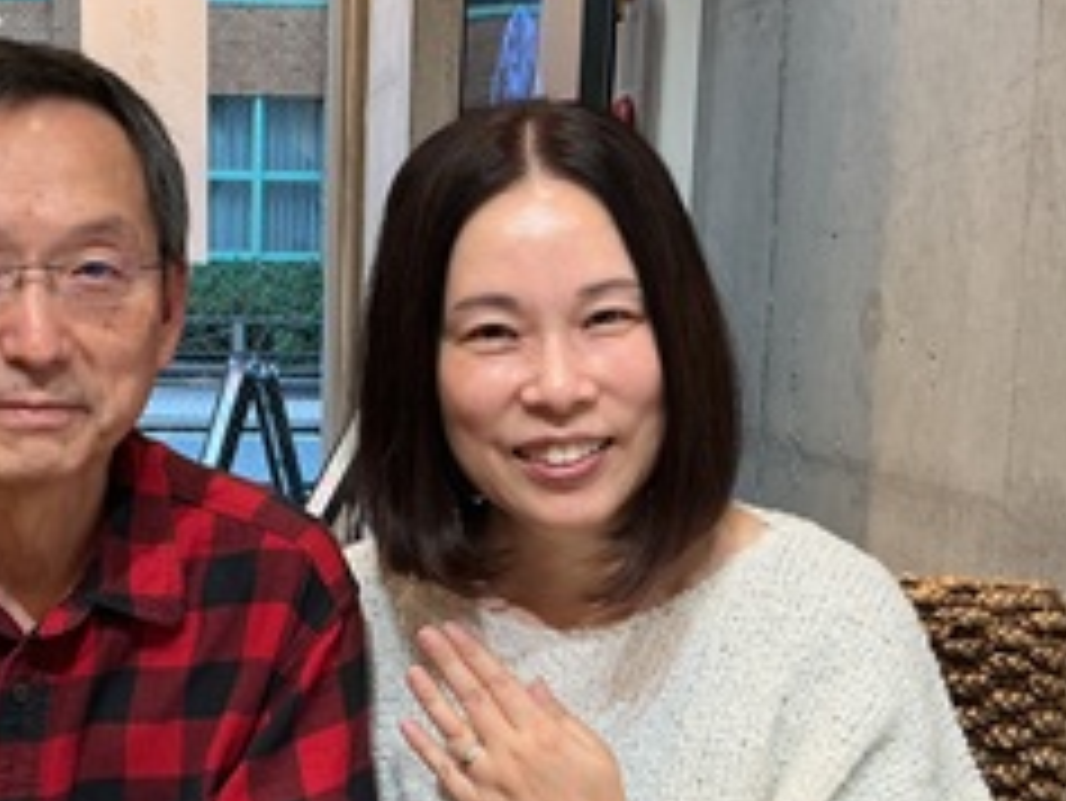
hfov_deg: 34.2
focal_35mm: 55
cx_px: 270
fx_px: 1695
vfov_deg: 26.5
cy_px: 479
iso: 50
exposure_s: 1/120
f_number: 1.8
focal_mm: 3
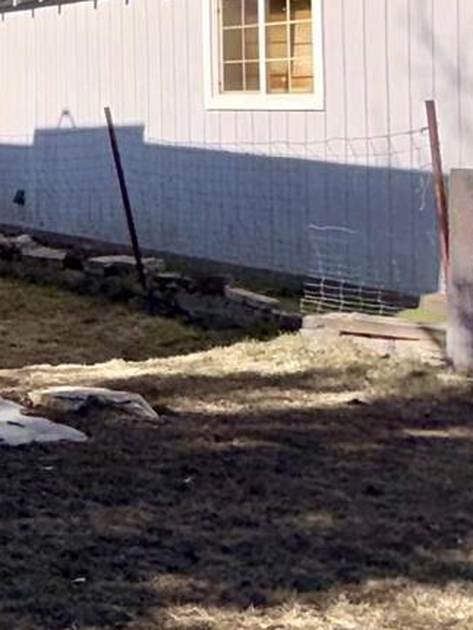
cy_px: 149
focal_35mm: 75
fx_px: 1365
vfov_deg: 25.6
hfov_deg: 14.0
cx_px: -646
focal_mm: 2.22
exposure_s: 1/1259
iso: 16
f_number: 2.2
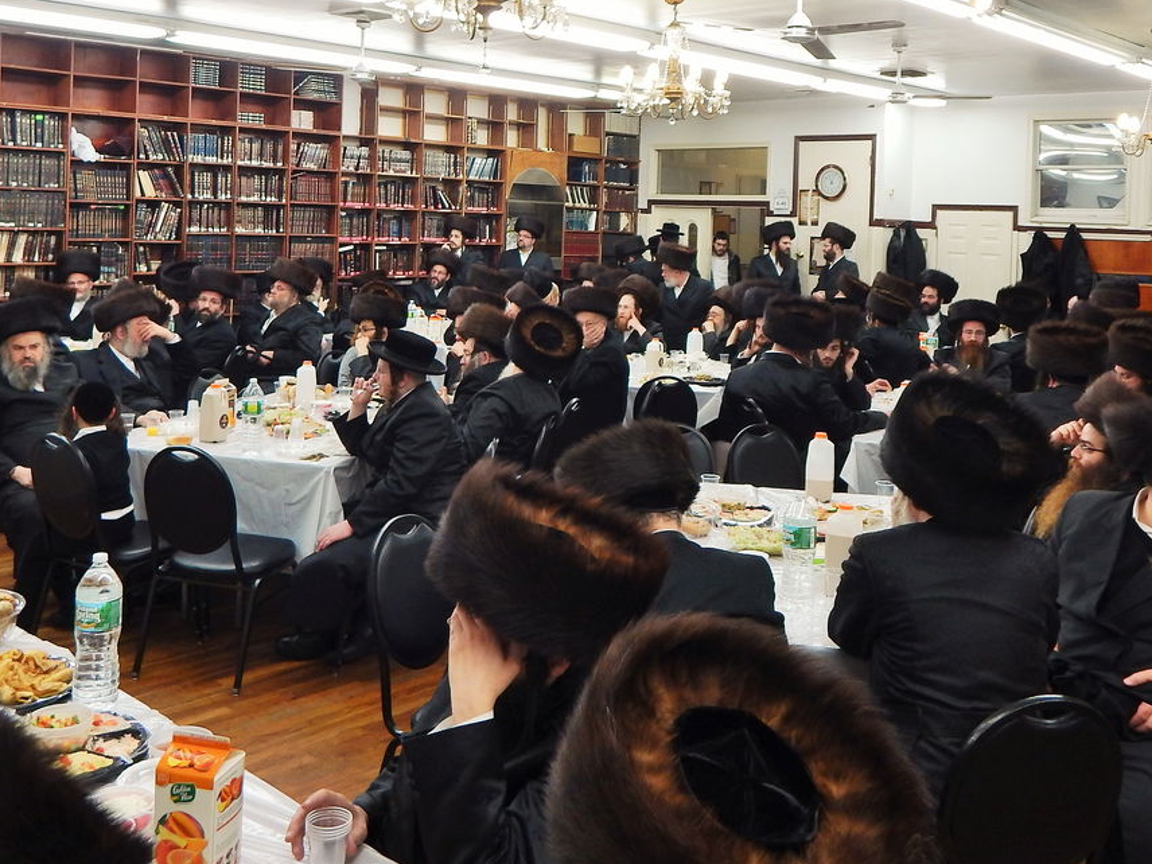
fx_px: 1198
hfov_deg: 51.3
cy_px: 218
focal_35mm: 36
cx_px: 545
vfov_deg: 38.6
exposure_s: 1/60
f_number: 3
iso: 125
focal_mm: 4
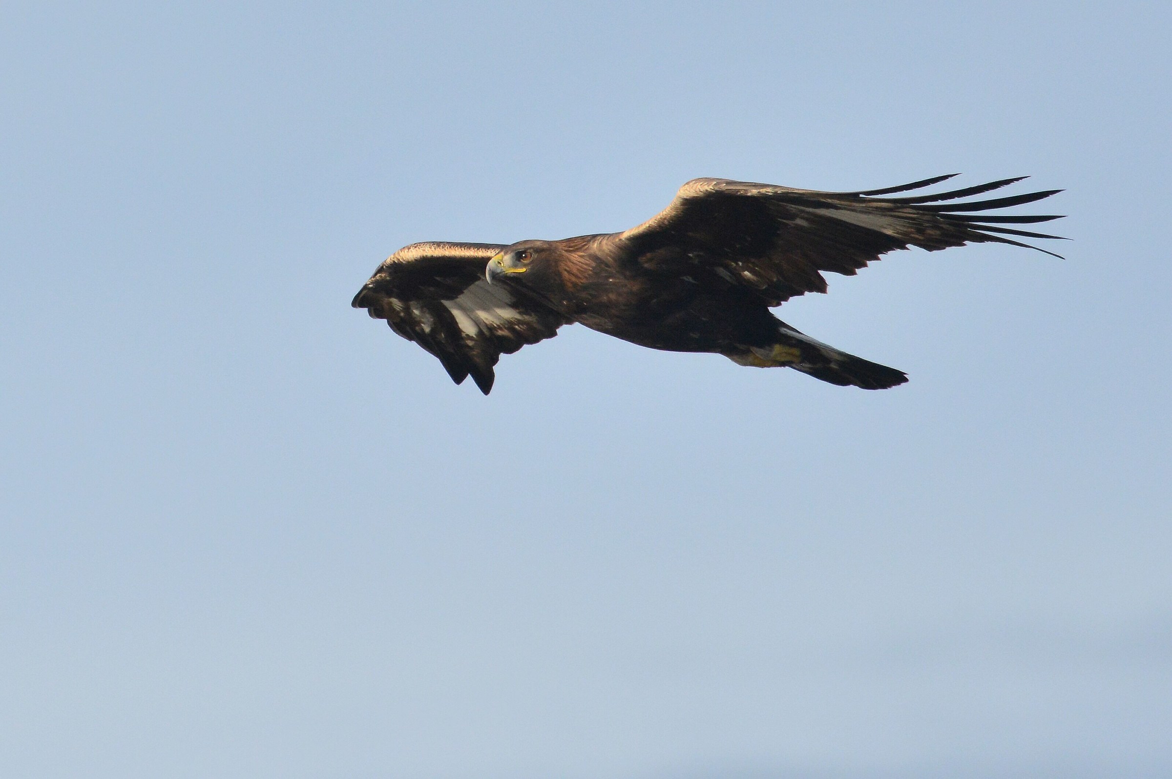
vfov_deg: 2.7
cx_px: 586
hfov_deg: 4.1
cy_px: 390
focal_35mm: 500
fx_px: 16264
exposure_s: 1/4000
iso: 1600
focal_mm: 500
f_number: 8
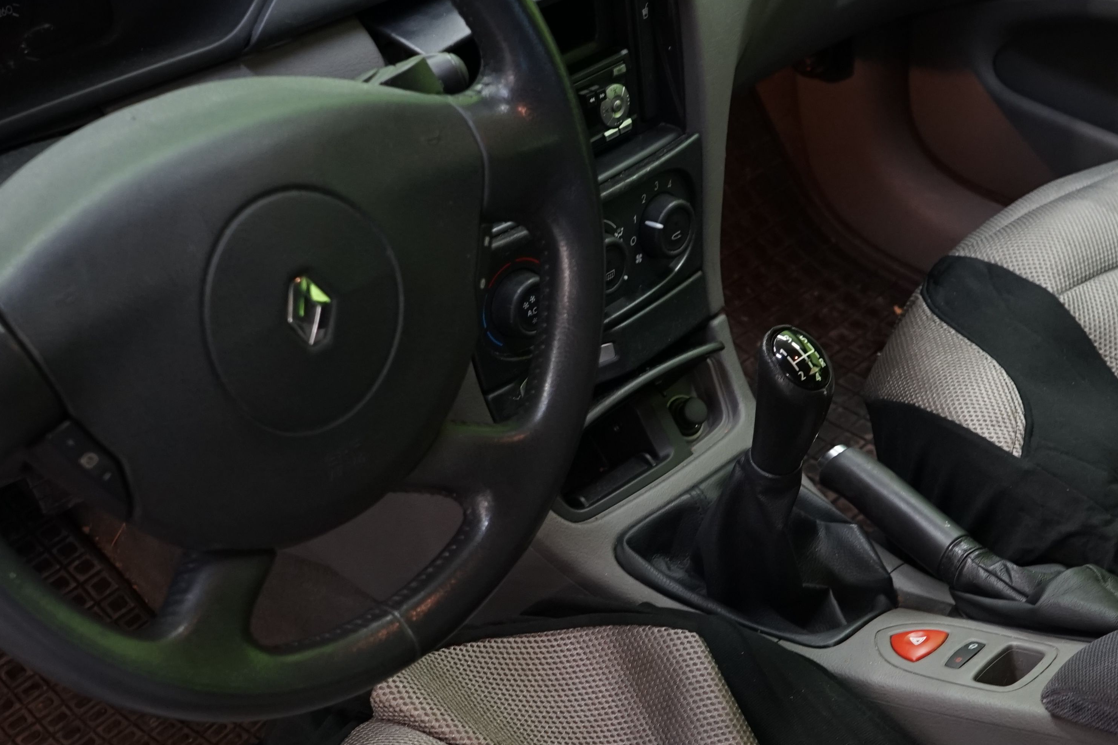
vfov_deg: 21.4
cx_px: 681
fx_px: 1956
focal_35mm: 63
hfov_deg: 31.8
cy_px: 524
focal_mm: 31
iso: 1000
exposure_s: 1/20
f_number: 5
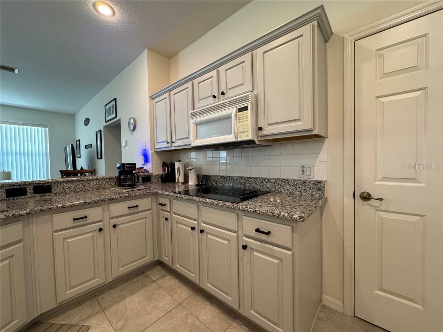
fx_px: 179
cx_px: 222
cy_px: 166
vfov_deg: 85.7
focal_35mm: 14
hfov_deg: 102.1
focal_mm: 2.22
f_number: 2.2
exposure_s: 1/60
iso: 200
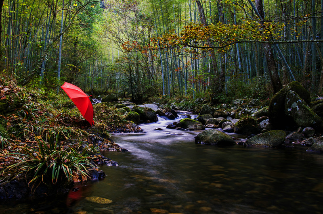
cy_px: 107
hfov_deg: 53.2
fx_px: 323
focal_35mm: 36
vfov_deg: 36.8
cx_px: 162
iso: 200
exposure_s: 4
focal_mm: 24
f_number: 22
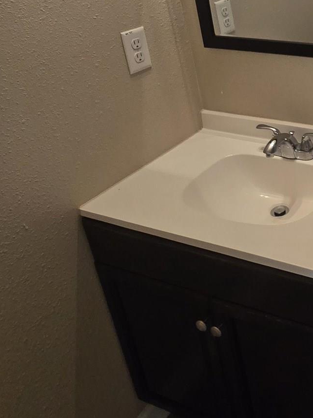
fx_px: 422
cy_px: 67
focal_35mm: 35
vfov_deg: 48.7
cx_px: 395
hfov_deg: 32.1
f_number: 2.2
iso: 200
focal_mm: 2.2
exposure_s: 1/60
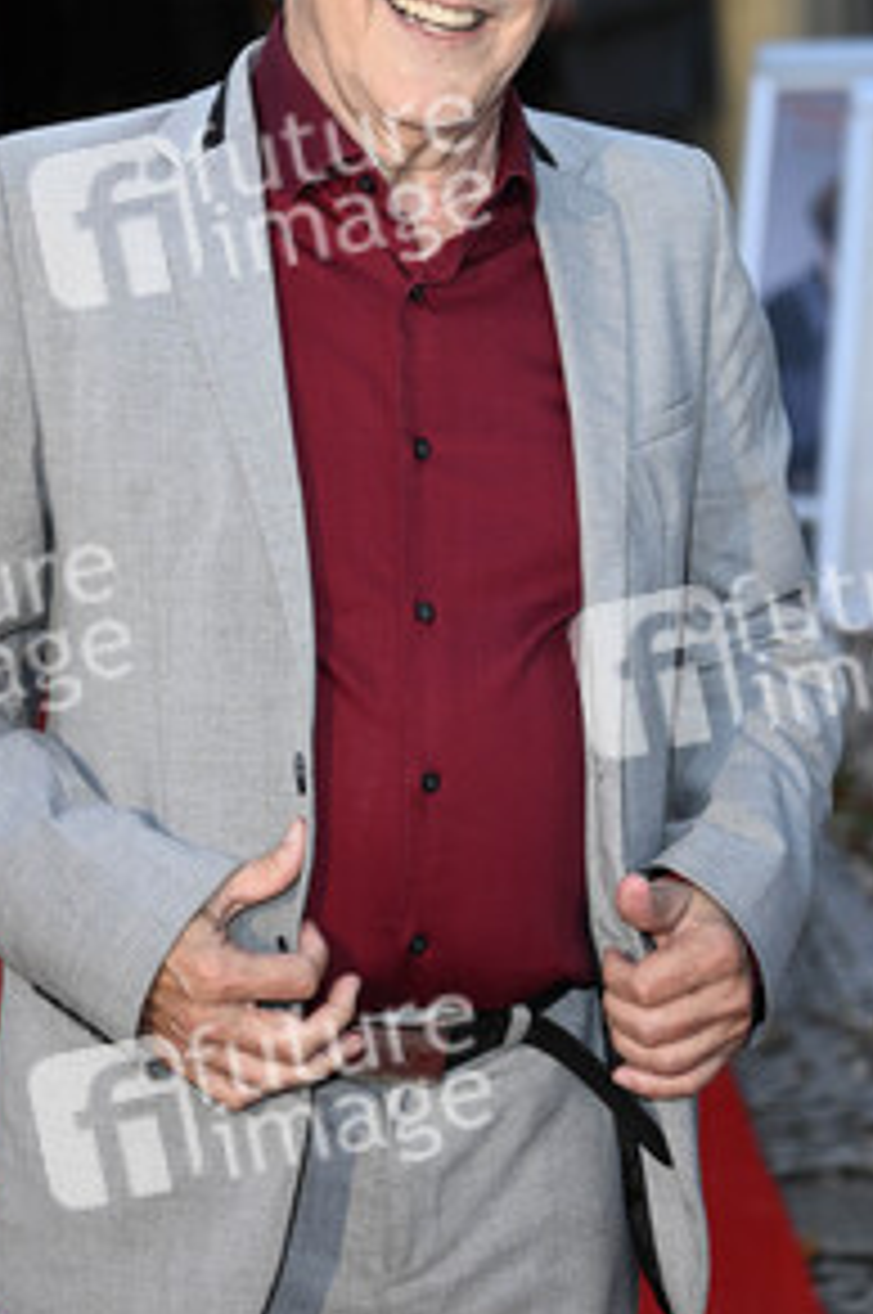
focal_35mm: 137
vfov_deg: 15.0
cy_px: 428
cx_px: 392
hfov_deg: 10.0
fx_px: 4995
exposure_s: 1/250
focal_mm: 100
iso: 800
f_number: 5.6
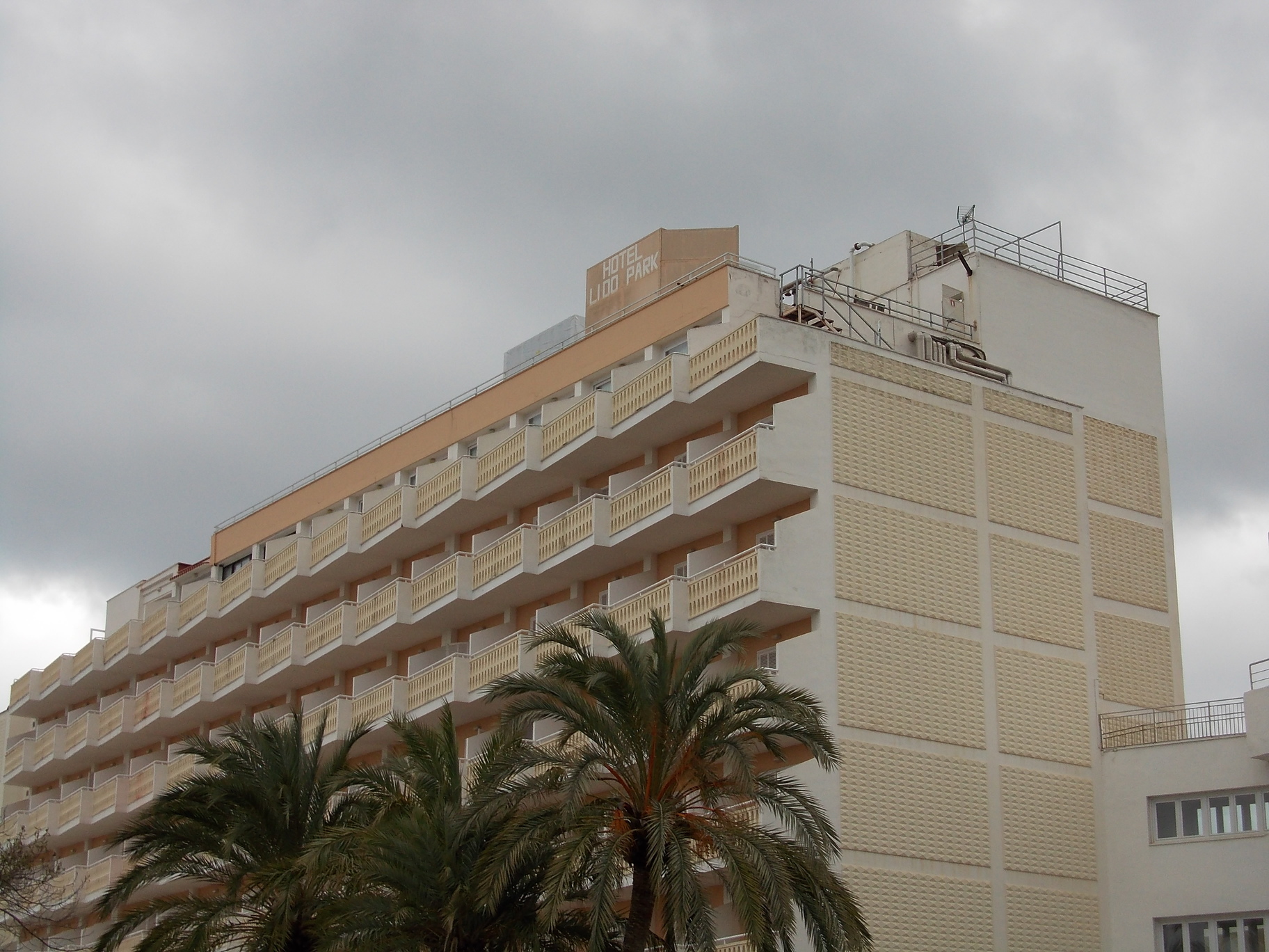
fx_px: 2200
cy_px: 476
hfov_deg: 32.2
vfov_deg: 24.4
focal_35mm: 60
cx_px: 634
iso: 80
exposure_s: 1/160
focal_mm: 8.5
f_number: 4
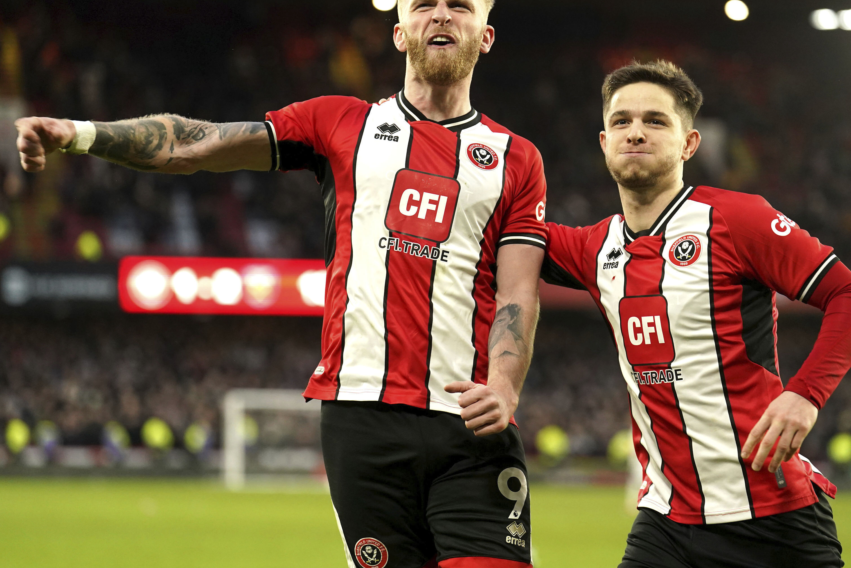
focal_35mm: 147
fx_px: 3475
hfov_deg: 14.0
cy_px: 266
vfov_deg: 9.3
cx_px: 470
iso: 2500
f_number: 2.8
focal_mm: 127
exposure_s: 1/1600
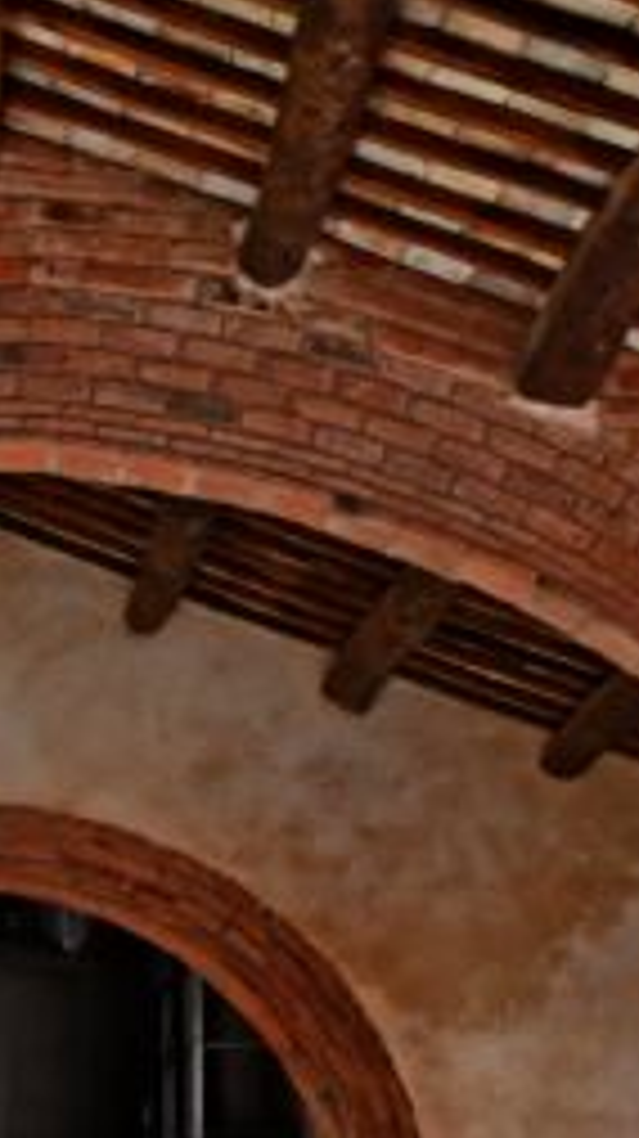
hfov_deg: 8.6
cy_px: 877
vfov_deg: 15.3
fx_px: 4224
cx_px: 63
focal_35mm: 140
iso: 1250
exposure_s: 1/30
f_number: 3.5
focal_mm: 22
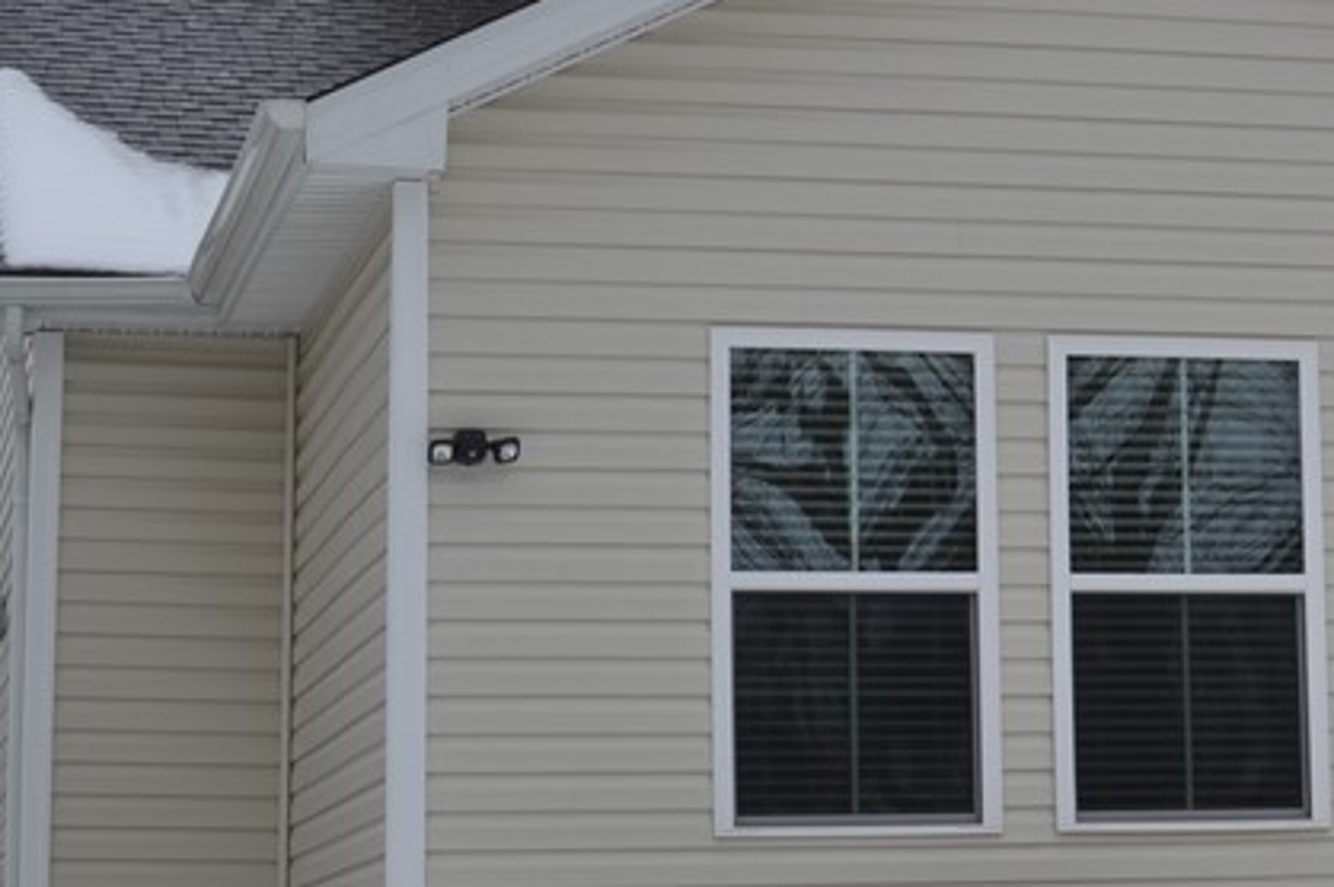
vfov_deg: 11.7
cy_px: 361
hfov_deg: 17.1
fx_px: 4332
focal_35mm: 117
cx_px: 1312
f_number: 7.1
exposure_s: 1/200
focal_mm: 30
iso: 100
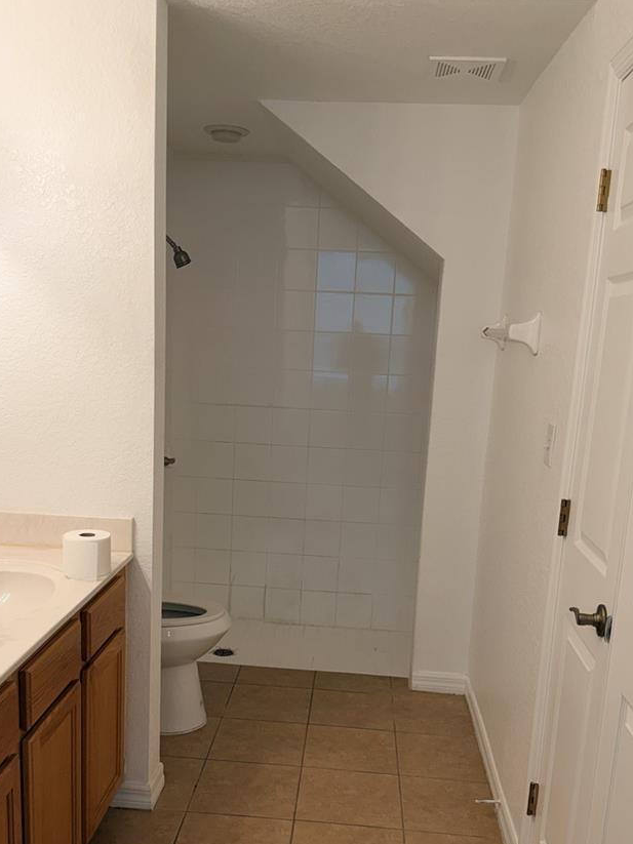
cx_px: 300
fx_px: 854
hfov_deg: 40.7
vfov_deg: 52.2
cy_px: 515
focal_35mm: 35
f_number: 1.78
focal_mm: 6.76
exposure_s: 1/120
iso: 100
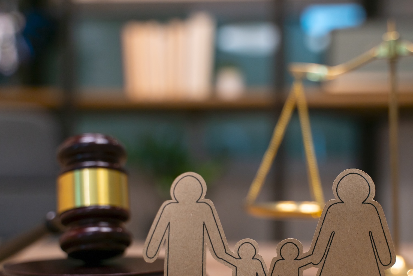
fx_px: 643
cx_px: 254
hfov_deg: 35.5
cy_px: 194
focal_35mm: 56
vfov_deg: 24.0
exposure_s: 1/125
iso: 400
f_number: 2.8
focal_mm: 39
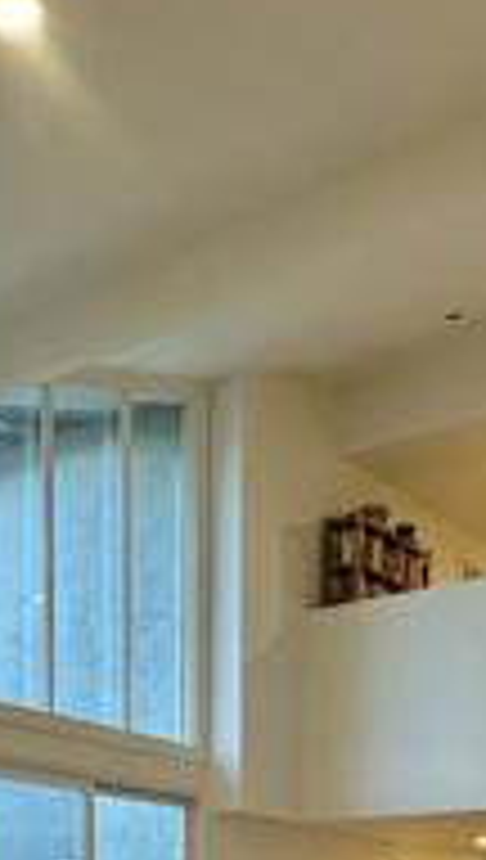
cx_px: 446
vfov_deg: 33.4
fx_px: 1164
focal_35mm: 51
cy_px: 1022
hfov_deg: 22.9
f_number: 2.2
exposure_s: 1/120
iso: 200
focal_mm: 2.22
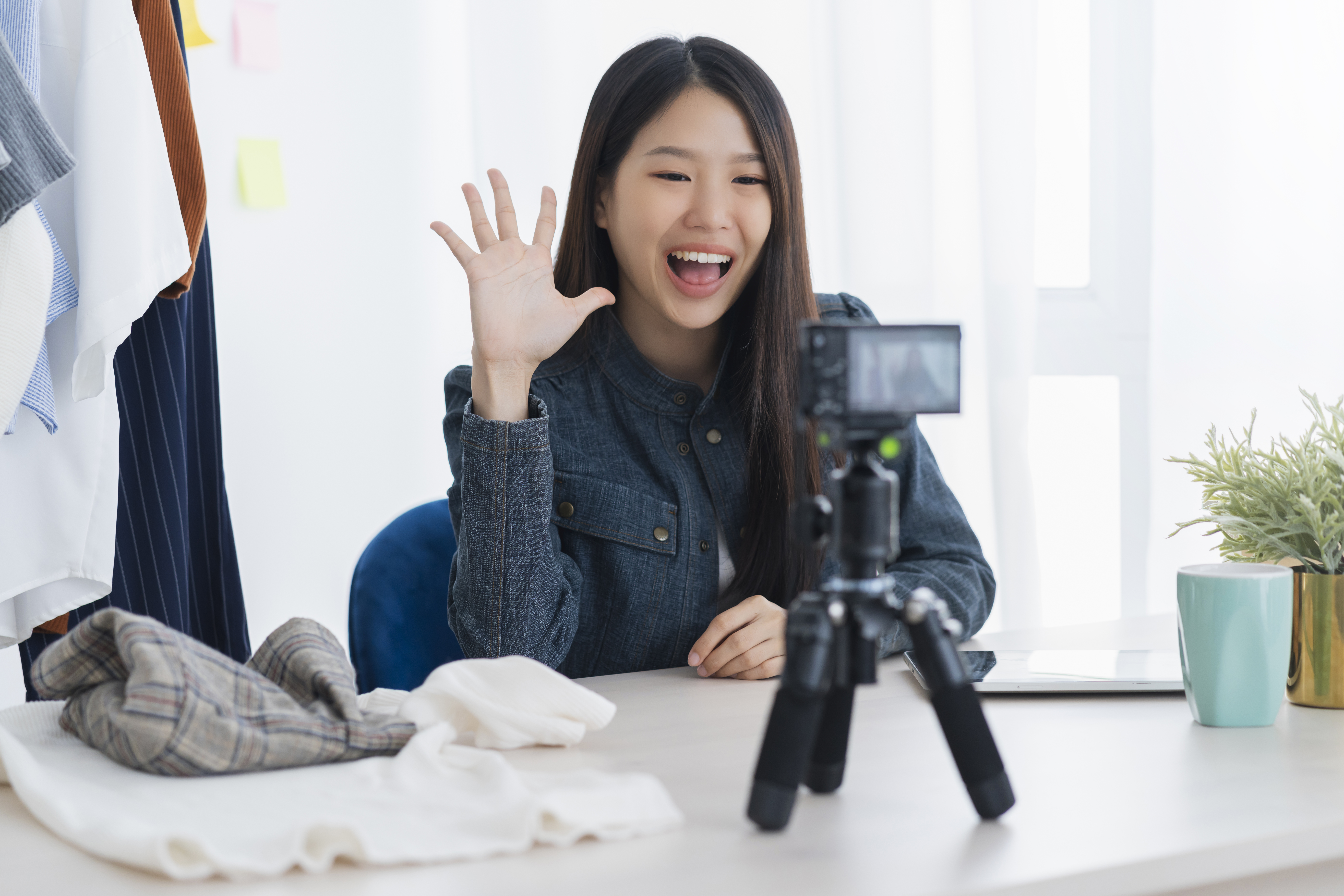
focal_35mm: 85
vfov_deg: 16.1
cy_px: 448
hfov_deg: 23.9
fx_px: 3174
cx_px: 672
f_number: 3.2
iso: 640
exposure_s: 1/640
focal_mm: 85
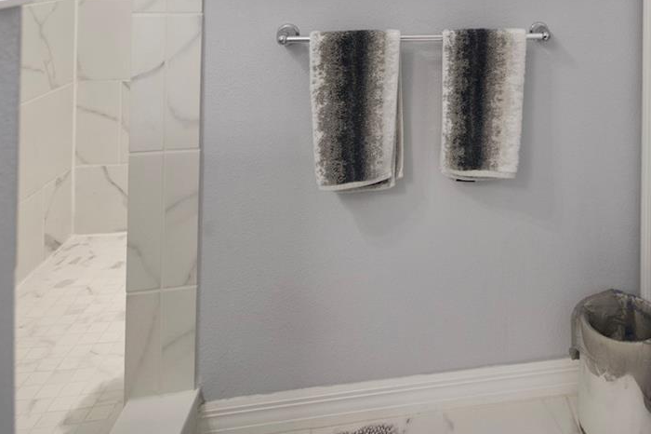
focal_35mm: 32
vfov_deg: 34.8
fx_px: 578
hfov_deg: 54.8
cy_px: -53
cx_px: 517
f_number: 2.8
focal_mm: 14
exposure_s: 1/250
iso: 1000
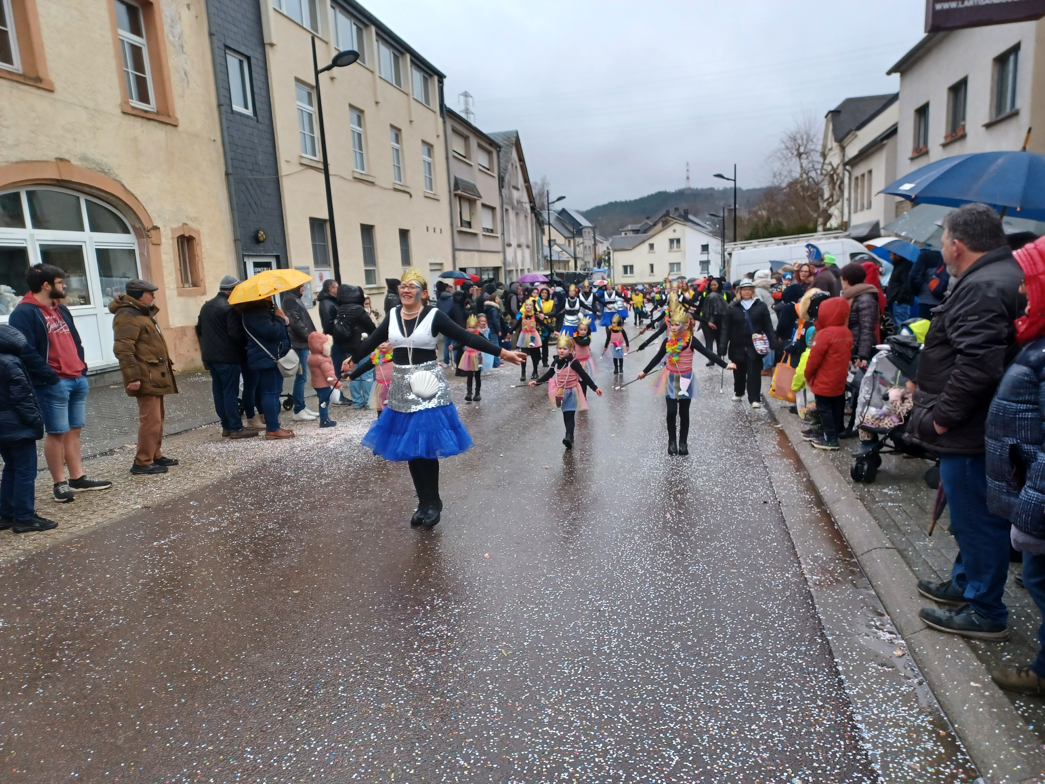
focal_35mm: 25
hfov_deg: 69.4
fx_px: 755
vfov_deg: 54.9
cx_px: 522
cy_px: 392
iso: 50
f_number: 1.8
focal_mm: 4.6
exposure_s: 1/100
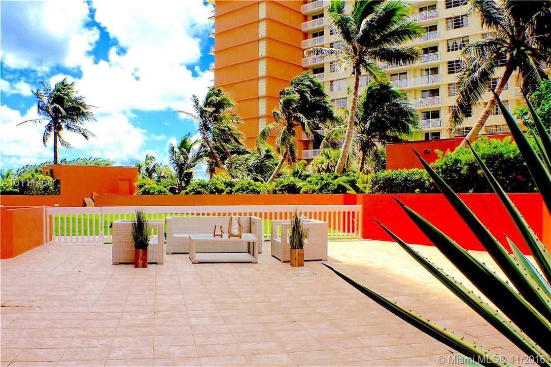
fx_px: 643
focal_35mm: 42
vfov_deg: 31.9
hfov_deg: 46.4
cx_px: 276
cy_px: 184
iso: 100
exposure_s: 1/80
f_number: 14
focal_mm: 28
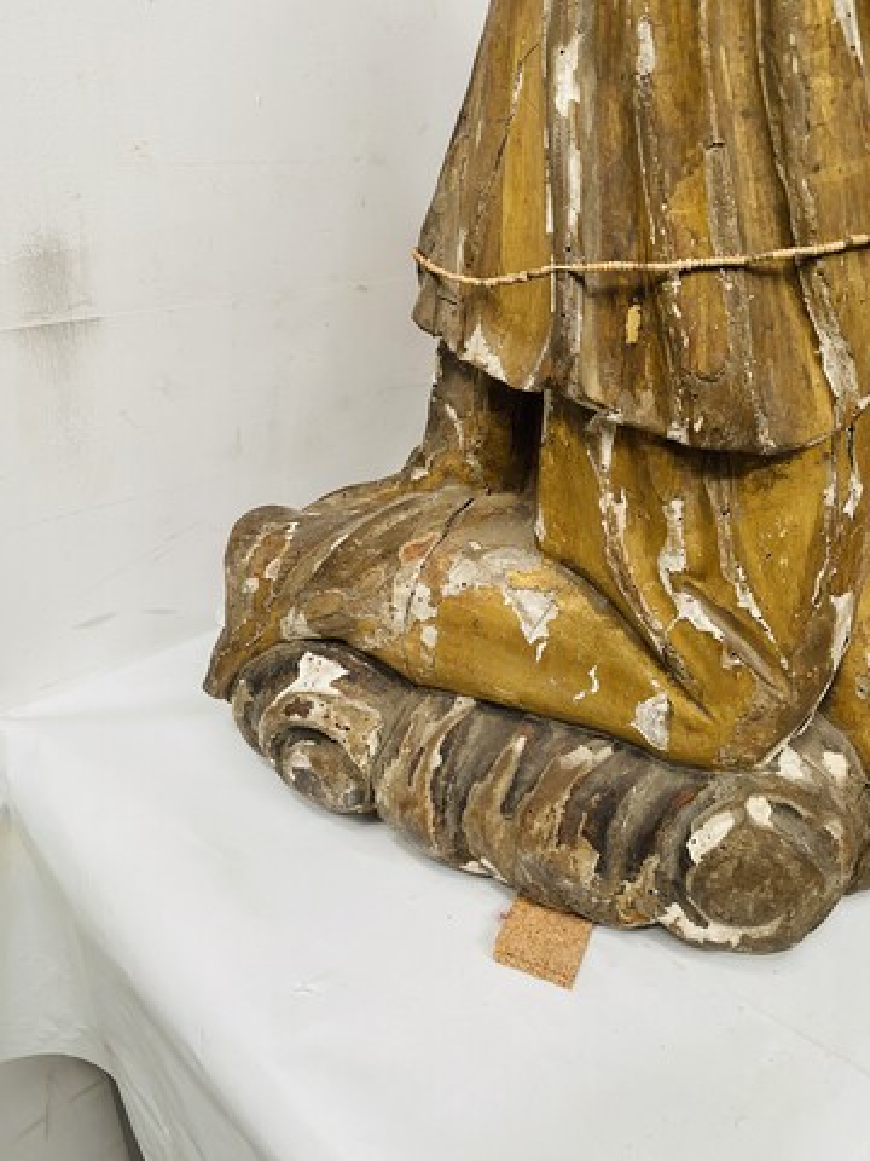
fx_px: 871
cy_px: 580
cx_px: 435
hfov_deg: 53.1
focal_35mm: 26
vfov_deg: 67.3
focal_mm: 4.25
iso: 125
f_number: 1.8
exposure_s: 1/60
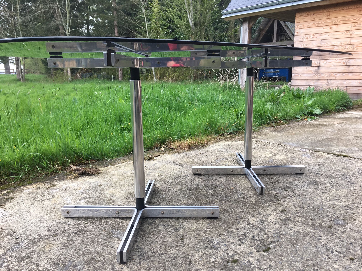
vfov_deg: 48.2
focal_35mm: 29
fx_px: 303
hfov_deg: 61.7
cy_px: 136
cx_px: 181
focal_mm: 4.15
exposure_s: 1/50
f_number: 2.2
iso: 25
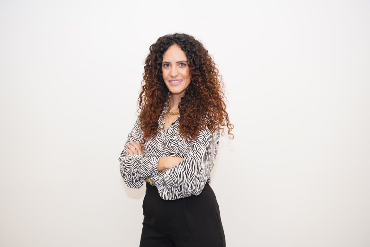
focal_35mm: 38
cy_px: 124
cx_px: 185
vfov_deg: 35.1
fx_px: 391
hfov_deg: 50.7
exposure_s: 1/100
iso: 200
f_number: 3.5
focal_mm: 38
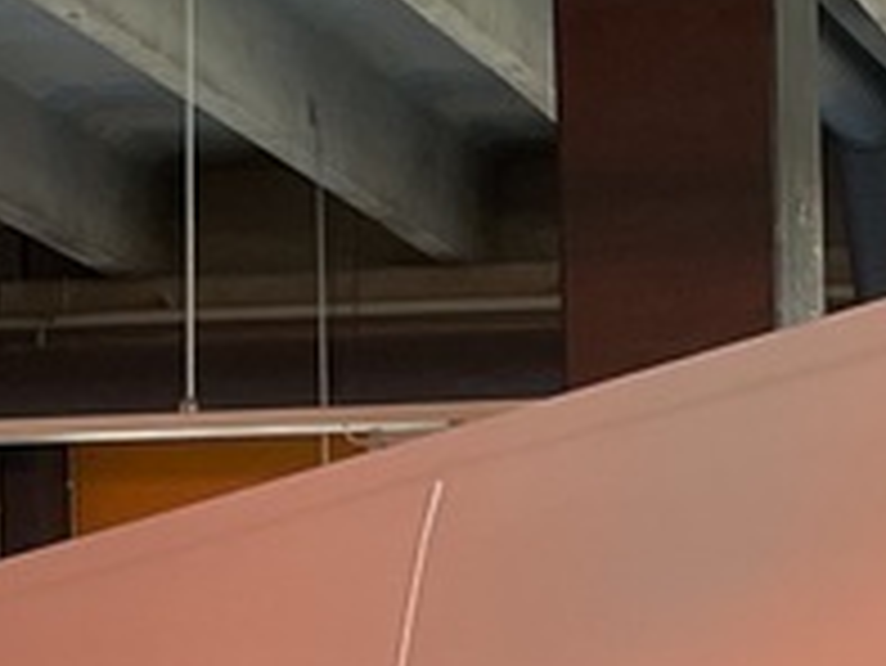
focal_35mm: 190
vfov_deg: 7.4
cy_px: 1539
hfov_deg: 10.2
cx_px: 1106
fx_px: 4866
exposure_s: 1/121
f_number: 1.6
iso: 64
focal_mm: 4.2
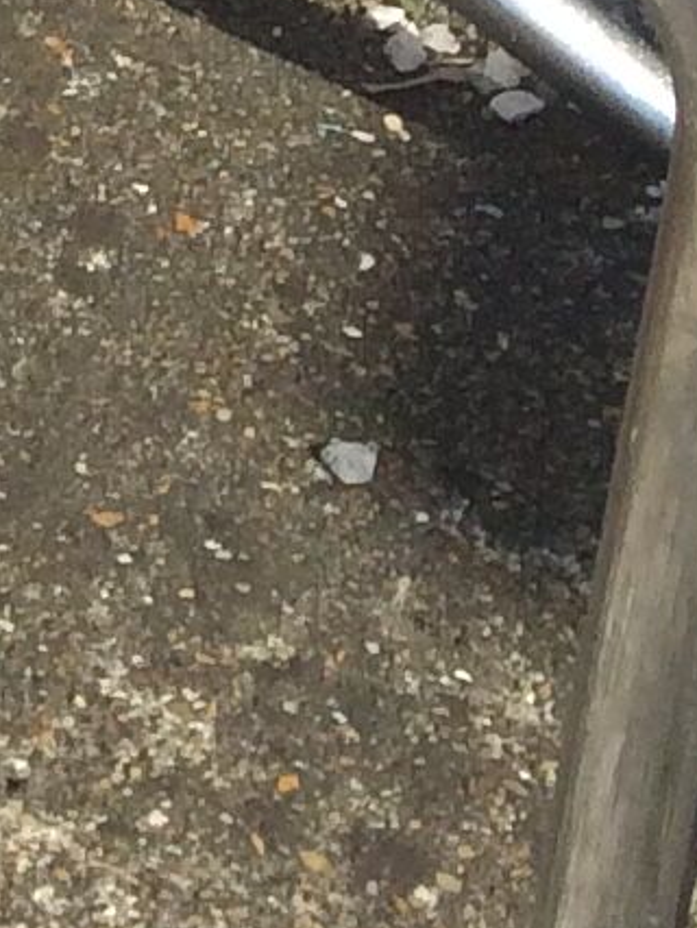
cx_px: -1625
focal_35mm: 222
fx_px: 5954
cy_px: -1597
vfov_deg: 8.0
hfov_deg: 6.0
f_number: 2.2
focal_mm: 4.15
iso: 32
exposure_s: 1/3425
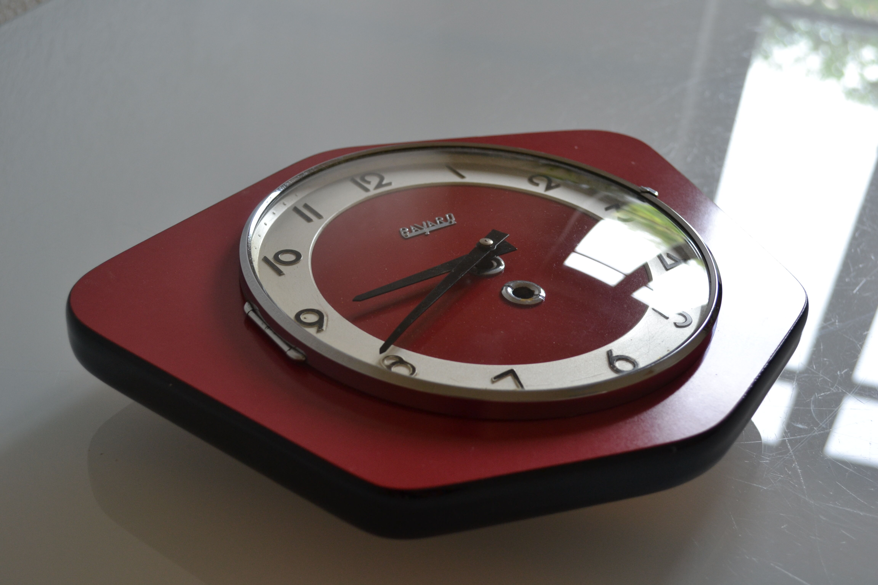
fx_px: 1024
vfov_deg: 31.9
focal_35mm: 42
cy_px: 292
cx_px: 439
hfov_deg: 46.4
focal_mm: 28
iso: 400
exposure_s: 1/125
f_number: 5.6
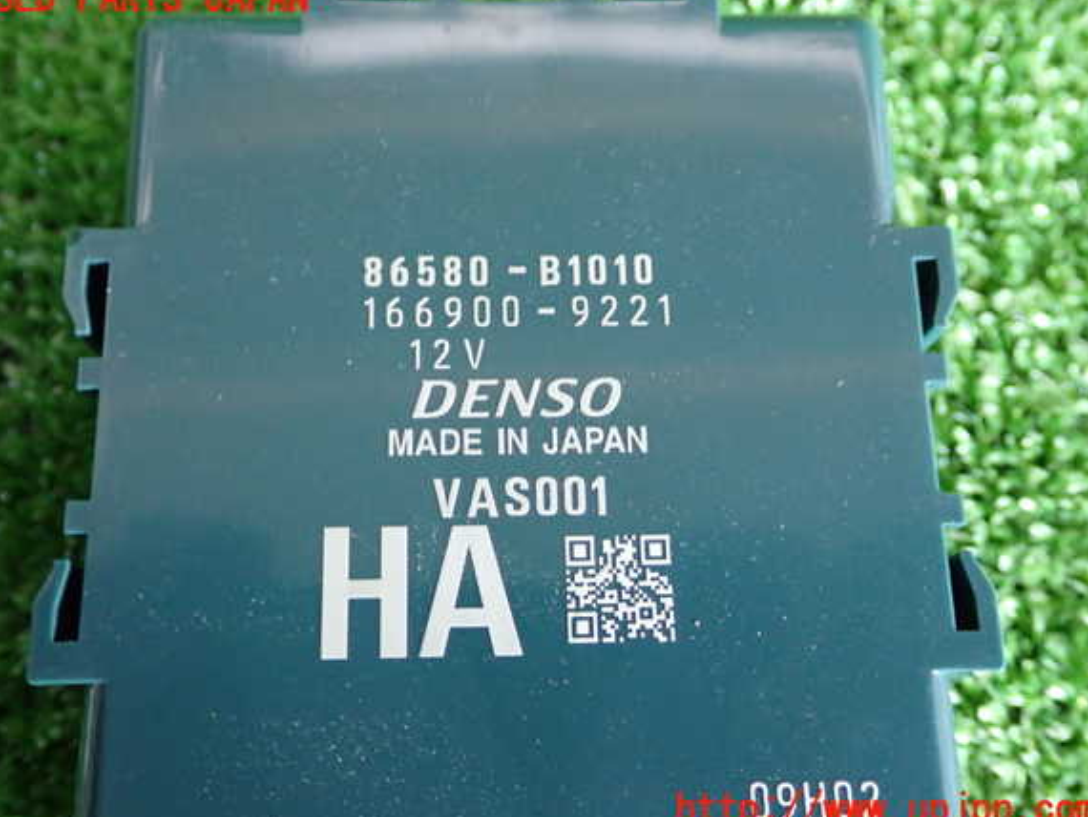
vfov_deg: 36.0
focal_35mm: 40
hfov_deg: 46.8
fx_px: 1258
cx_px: 534
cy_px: 405
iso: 800
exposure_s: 1/40
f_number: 2.7
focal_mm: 6.83
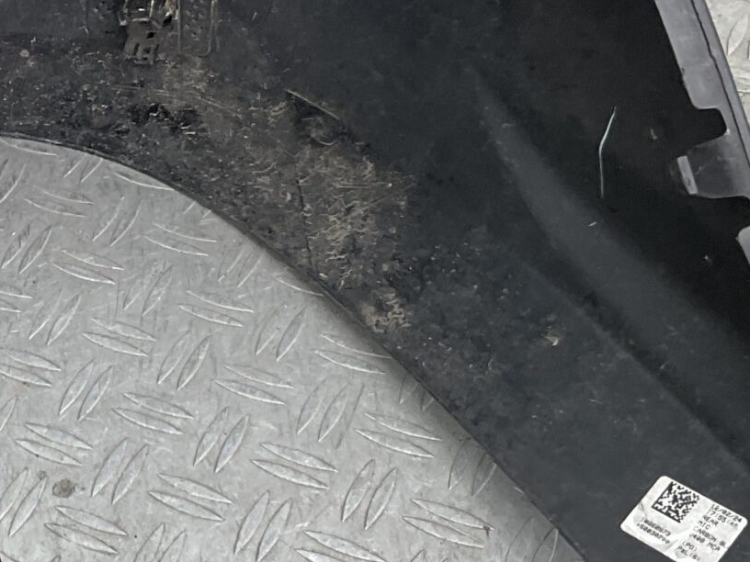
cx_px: -95
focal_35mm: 91
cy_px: 199
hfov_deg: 20.4
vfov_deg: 16.2
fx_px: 1972
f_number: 1.8
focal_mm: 3
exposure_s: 1/120
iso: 25
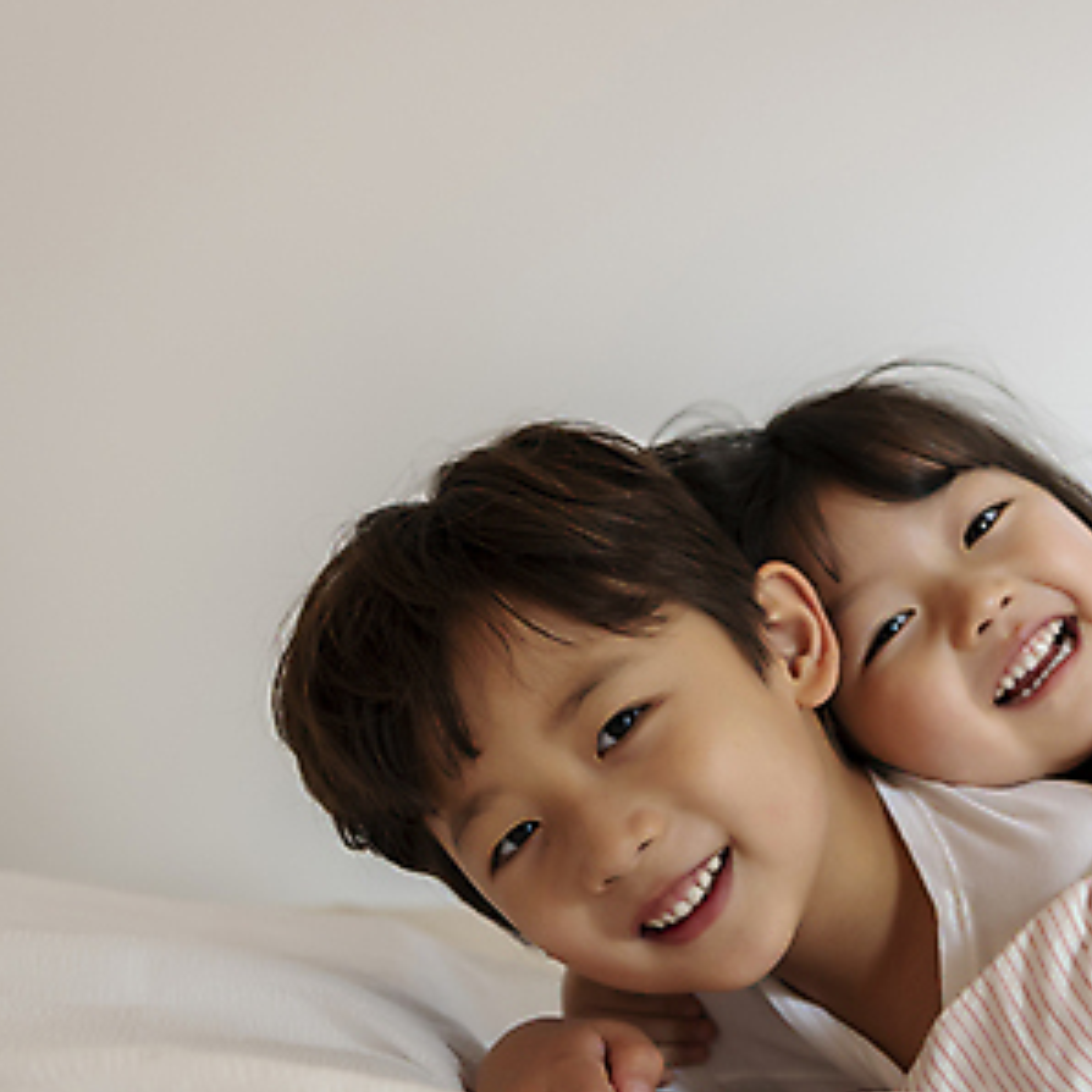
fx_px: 2320
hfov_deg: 26.4
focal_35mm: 65
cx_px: 663
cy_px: 619
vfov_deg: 26.5
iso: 500
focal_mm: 38
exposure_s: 1/80
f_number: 2.8
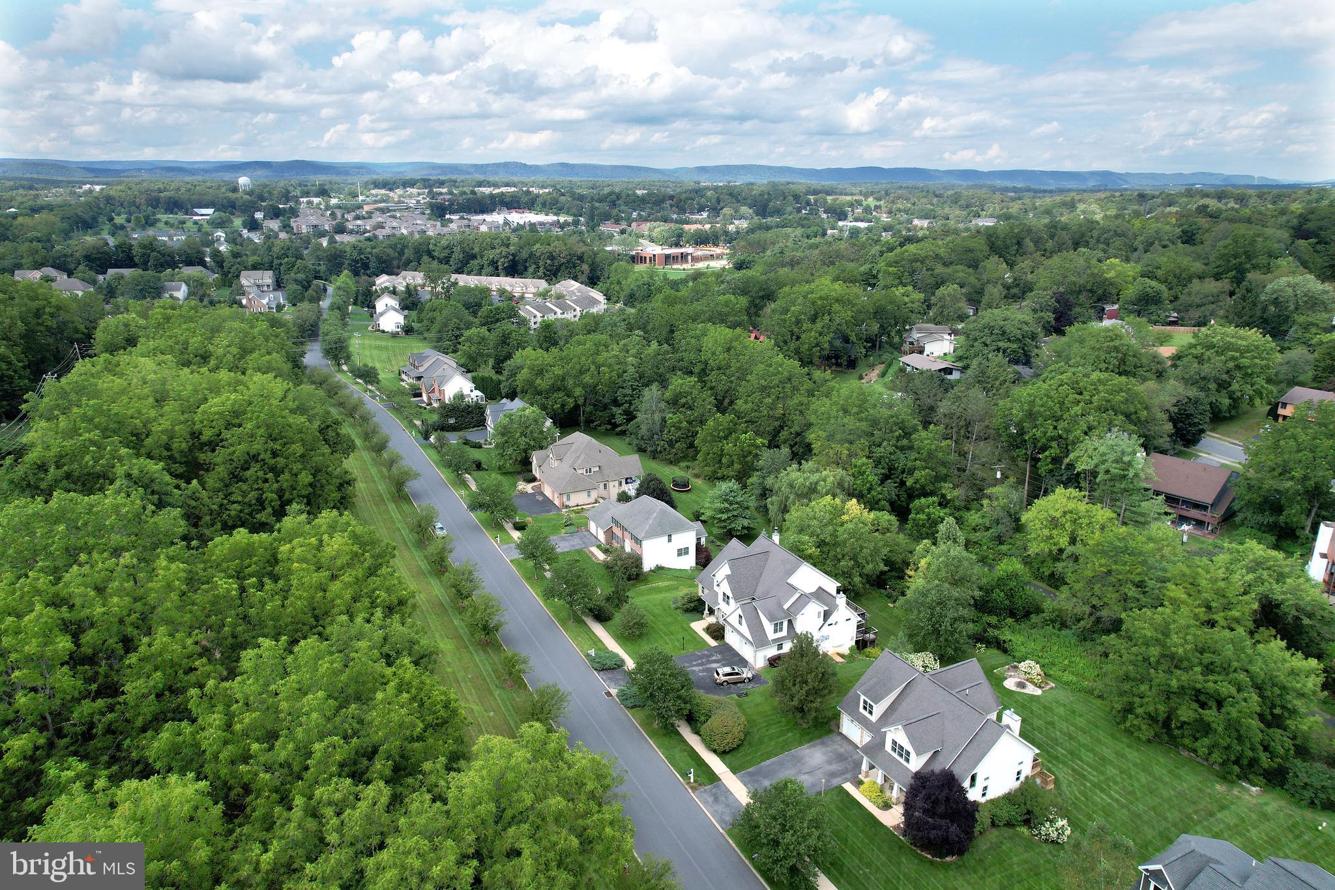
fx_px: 816
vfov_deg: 57.2
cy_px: 445
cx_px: 668
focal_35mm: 22
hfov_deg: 78.6
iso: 100
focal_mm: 8.38
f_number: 2.8
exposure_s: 1/1500
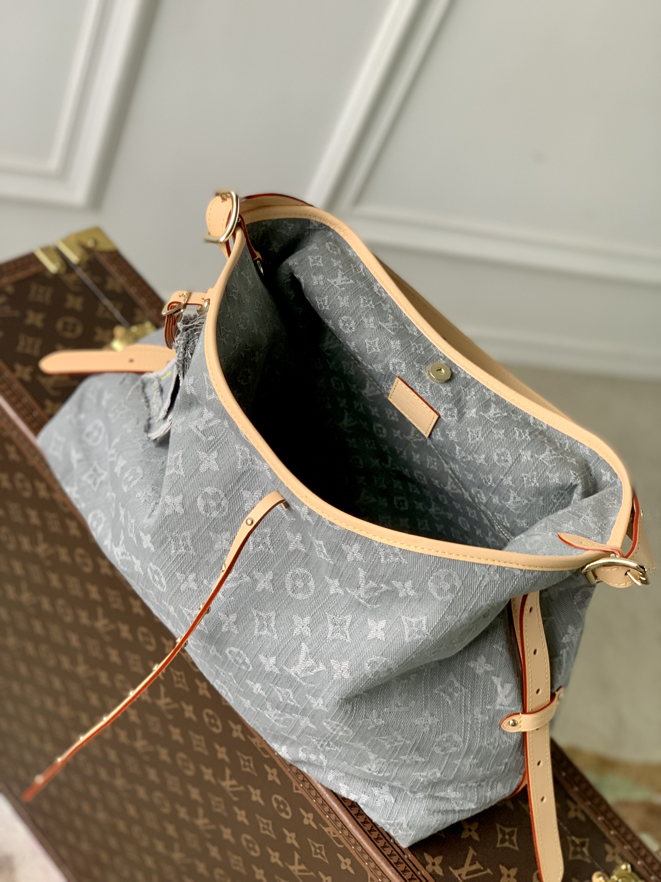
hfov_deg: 28.0
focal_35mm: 52
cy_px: 441
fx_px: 1324
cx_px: 330
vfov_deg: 36.8
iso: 80
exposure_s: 1/122
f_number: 2.4
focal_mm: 6
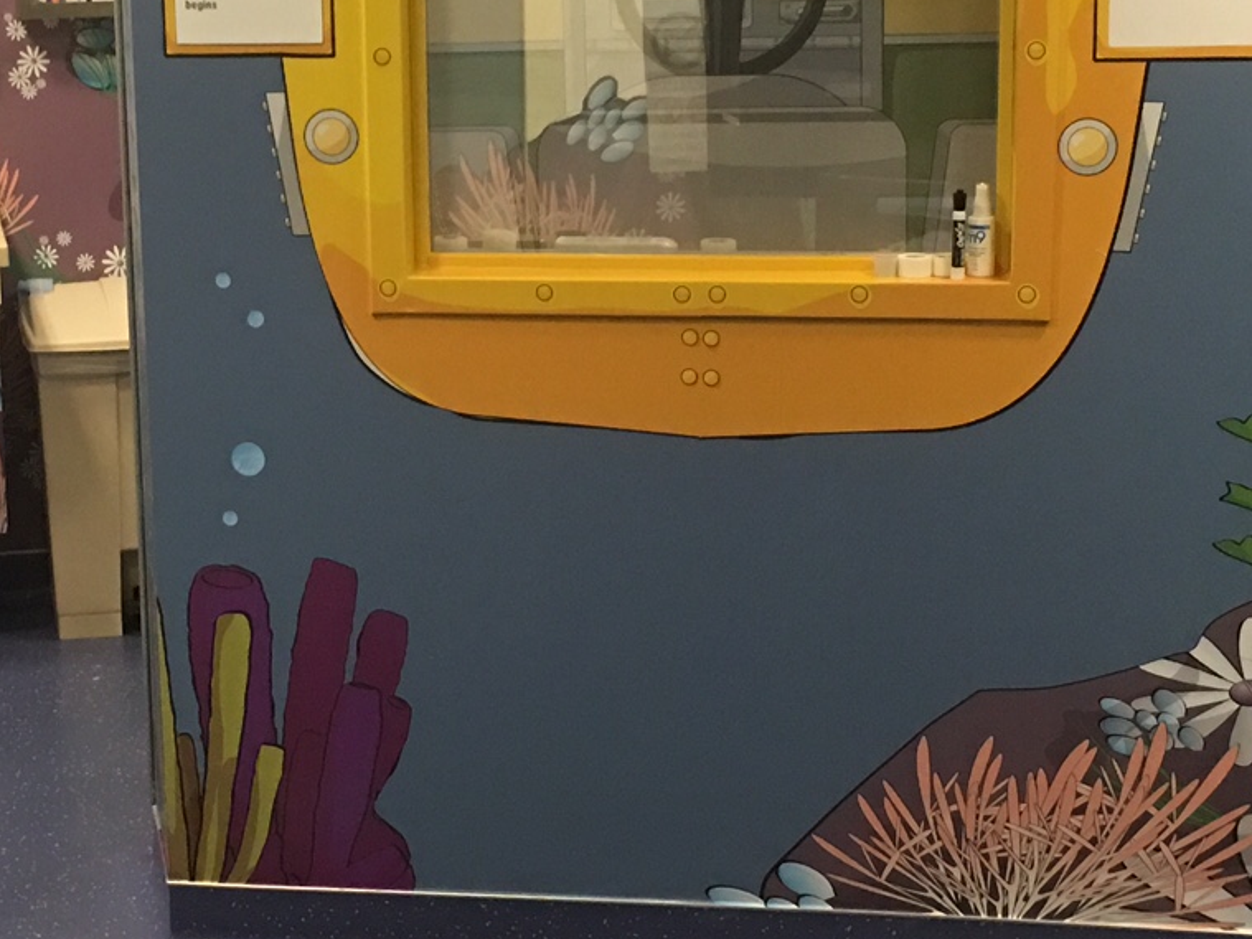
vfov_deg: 19.1
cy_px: 376
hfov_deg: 25.2
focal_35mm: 77
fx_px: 2785
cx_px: 435
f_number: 2.2
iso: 80
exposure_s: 1/15
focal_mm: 4.15
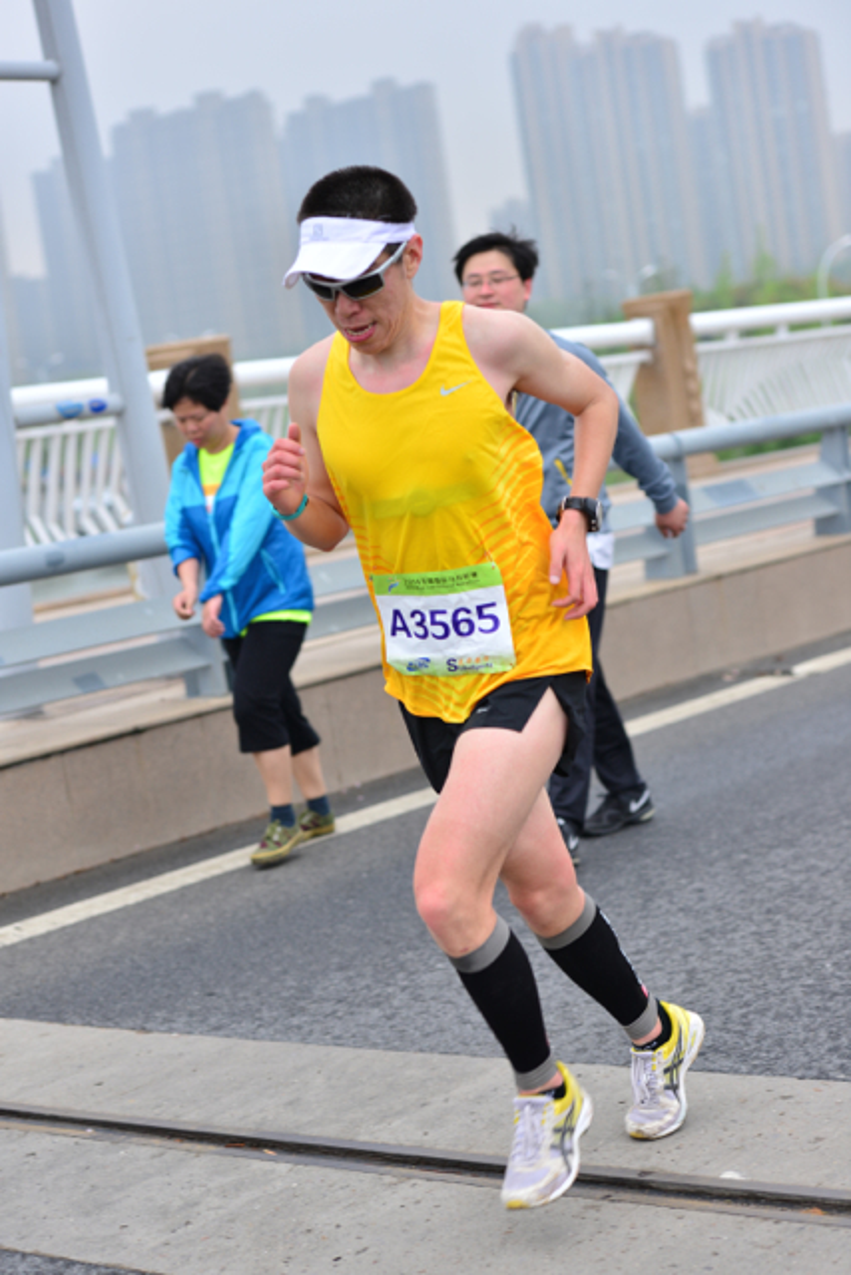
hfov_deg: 19.5
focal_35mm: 70
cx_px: 426
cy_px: 638
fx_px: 2481
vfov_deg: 28.8
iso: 160
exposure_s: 1/400
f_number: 3.2
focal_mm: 70
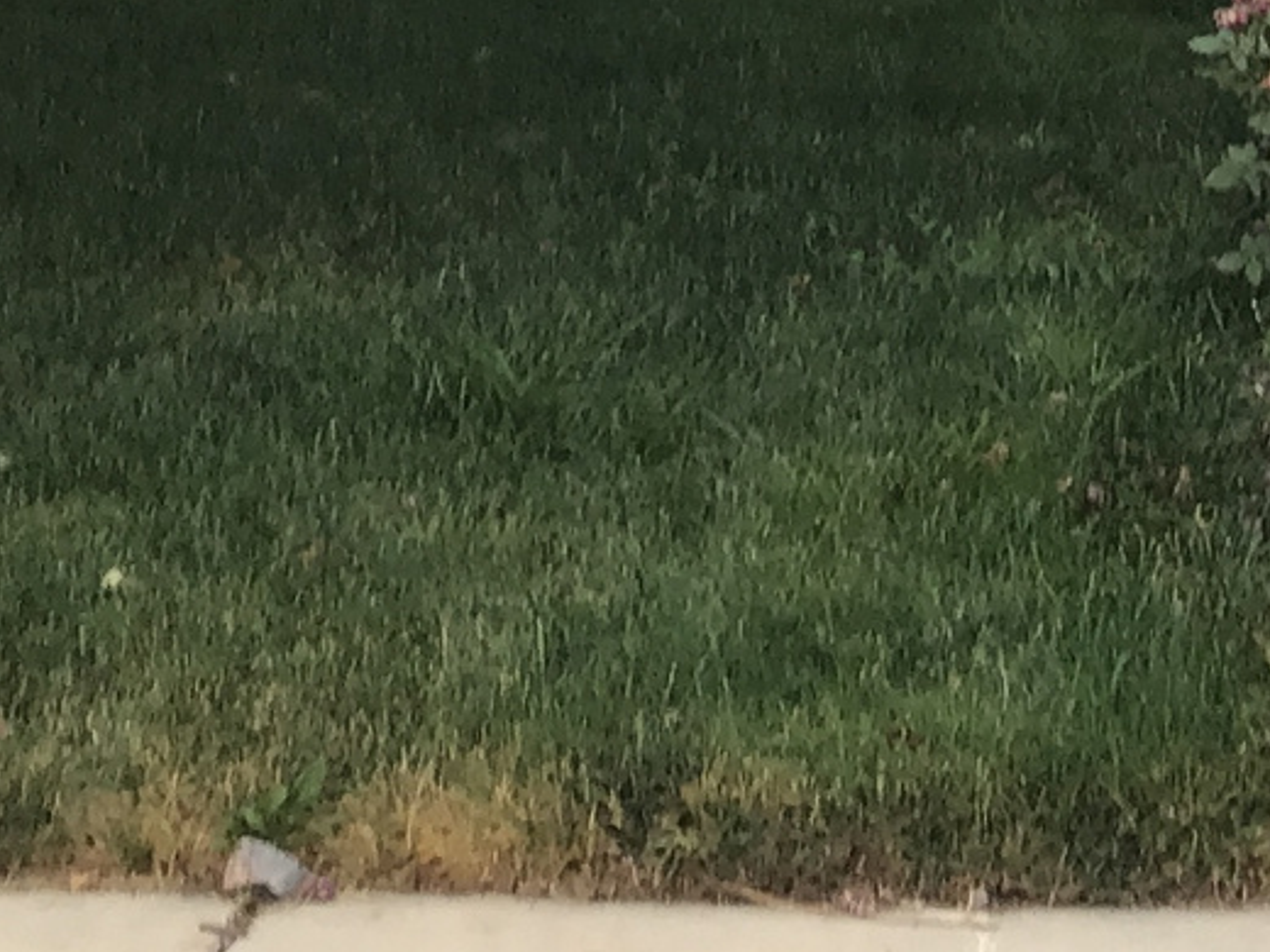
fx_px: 4476
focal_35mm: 122
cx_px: 1250
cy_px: -705
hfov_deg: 15.9
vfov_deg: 11.4
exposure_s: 1/60
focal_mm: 3.3
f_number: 2.4
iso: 32
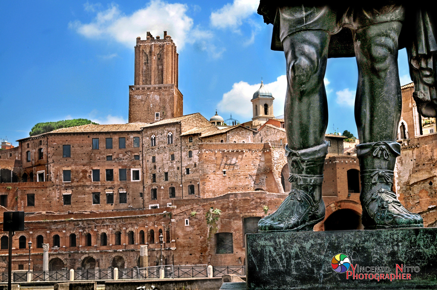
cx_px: 218
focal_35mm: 60
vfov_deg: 22.6
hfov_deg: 33.4
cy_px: 145
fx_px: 727
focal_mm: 40
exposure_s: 1/60
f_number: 18
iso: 200
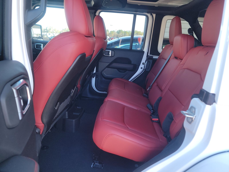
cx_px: 114
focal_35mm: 24
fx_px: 159
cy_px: 86
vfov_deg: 56.8
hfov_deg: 71.6
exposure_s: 1/59
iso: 120
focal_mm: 6.7
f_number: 1.8
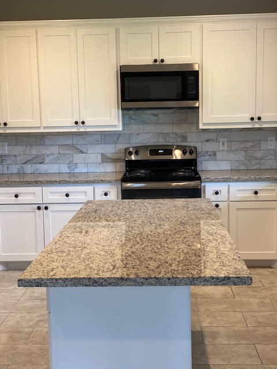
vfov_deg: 36.8
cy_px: 184
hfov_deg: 28.0
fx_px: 555
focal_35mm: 52
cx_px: 138
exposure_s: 1/40
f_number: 2
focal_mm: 6
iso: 125
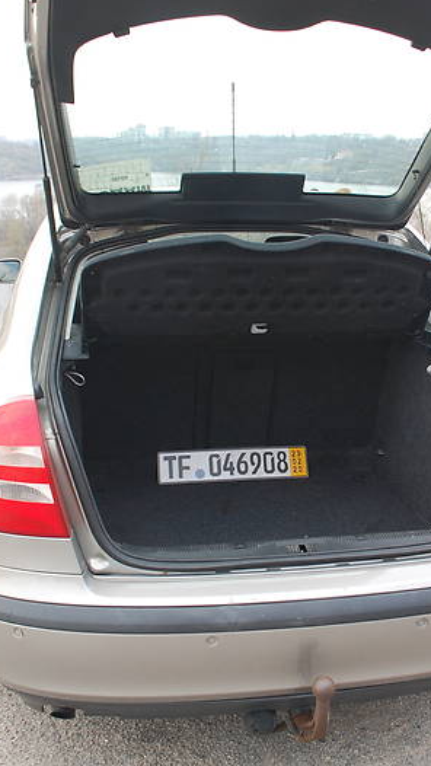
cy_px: 384
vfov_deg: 47.4
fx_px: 873
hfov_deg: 27.7
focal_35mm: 43
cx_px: 262
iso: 320
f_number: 5.6
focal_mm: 18
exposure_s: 1/125
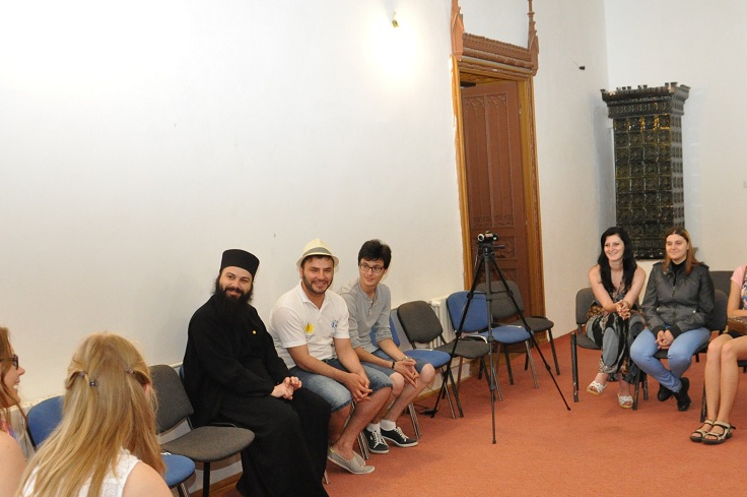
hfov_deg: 44.0
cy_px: 398
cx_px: 484
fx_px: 912
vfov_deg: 29.7
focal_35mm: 44
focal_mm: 18
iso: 1600
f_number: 7.1
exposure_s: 1/60
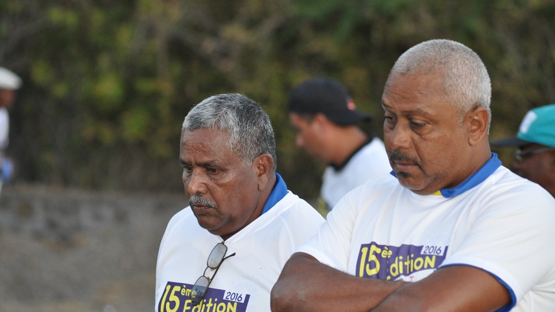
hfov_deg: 9.1
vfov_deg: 5.1
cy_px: 153
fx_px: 3472
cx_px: 278
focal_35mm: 236
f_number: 4.5
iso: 800
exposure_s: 1/125
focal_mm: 150
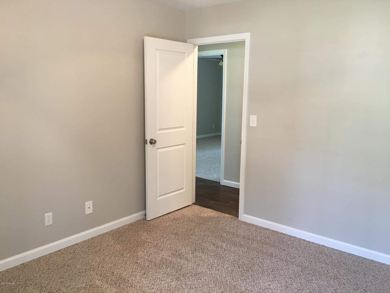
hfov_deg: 61.7
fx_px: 327
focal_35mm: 29
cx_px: 195
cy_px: 146
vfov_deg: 48.2
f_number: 2.2
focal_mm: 4.15
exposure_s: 1/30
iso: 80
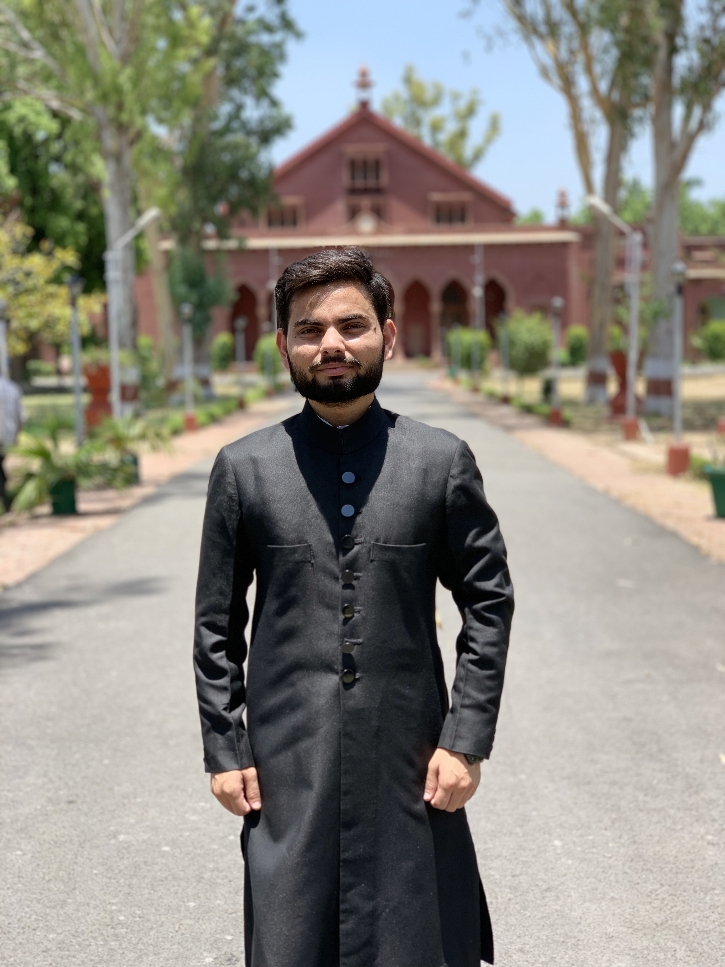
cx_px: 362
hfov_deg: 28.0
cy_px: 484
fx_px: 1452
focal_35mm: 52
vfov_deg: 36.8
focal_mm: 6
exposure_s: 1/233
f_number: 2.4
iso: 16
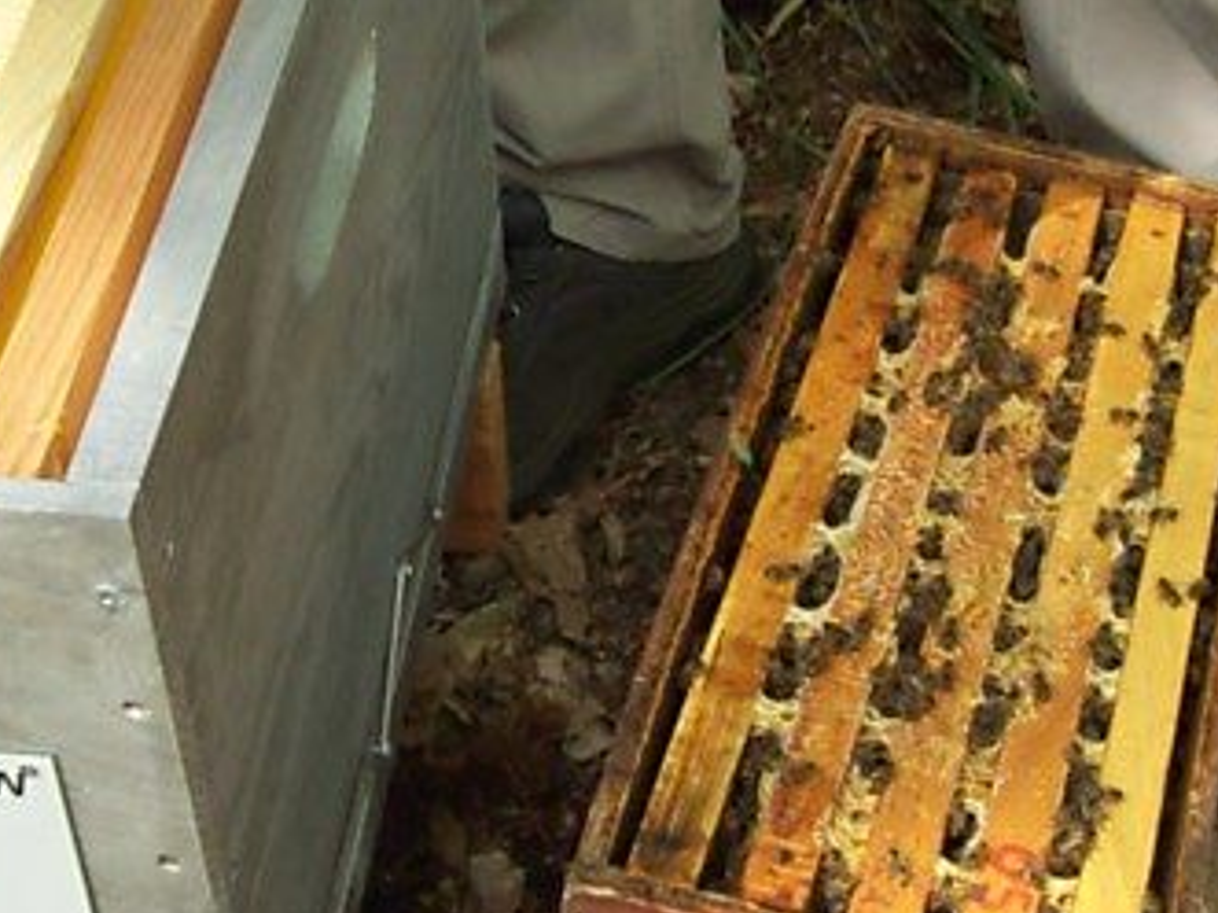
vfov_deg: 17.0
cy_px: 388
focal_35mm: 87
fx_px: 3060
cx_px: 535
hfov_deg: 22.5
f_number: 2.7
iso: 80
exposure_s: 1/178
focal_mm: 6
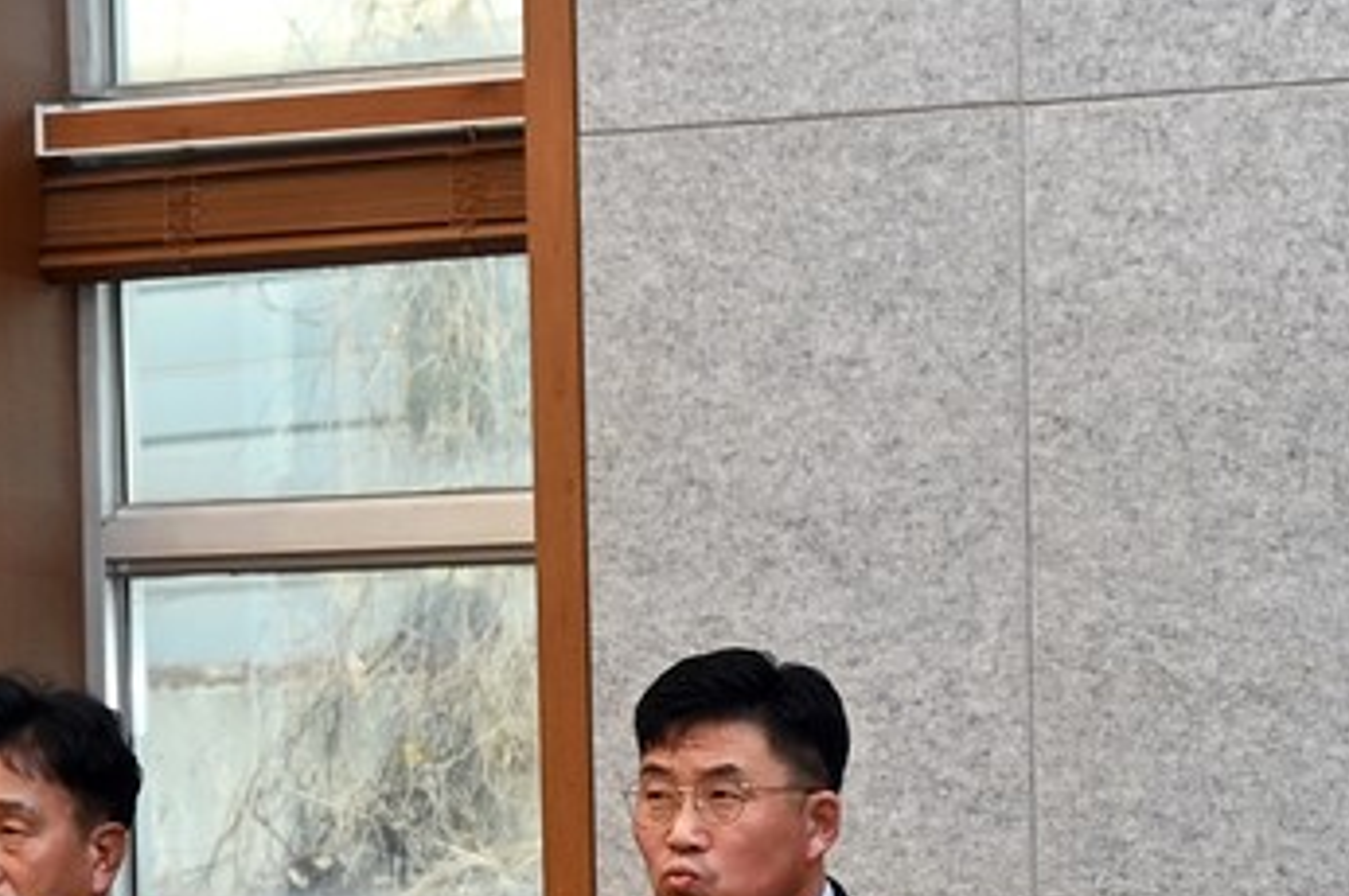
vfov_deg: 7.7
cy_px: 1178
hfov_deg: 11.8
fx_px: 6549
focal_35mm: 175
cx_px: 476
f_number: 5
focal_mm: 31.5
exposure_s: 1/60
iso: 400
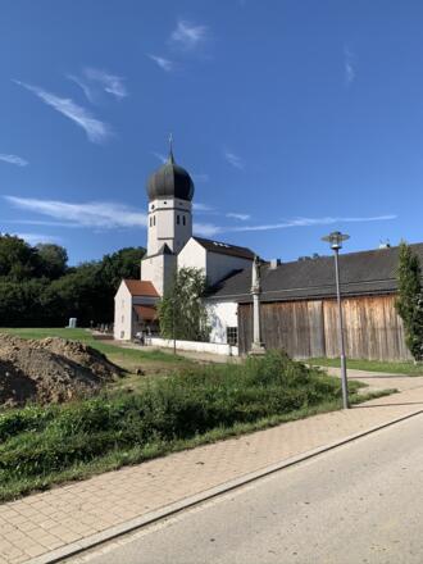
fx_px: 424
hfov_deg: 53.1
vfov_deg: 67.3
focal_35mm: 26
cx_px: 212
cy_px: 282
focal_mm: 4.25
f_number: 1.8
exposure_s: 1/1953
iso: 25
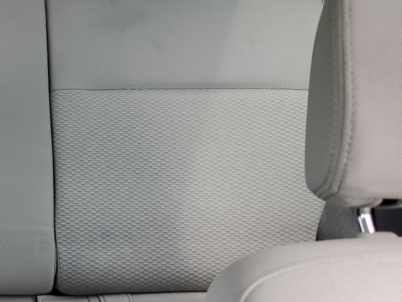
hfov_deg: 32.3
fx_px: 627
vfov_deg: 26.3
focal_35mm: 54
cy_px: 38
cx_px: -15
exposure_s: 1/120
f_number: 1.5
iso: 68
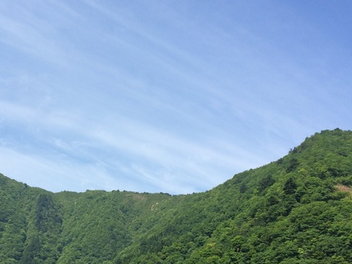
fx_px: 580
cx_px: 91
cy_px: 194
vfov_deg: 25.4
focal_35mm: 57
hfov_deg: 33.2
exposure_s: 1/1580
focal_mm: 4.12
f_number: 2.2
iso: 40
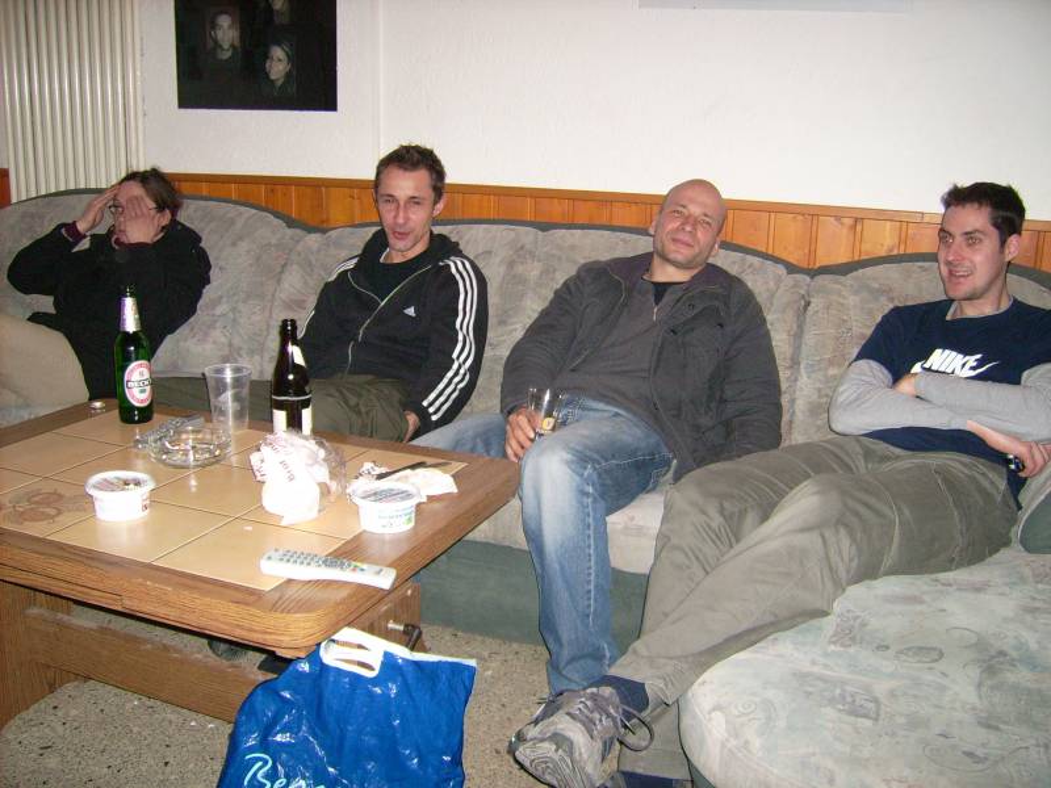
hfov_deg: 52.6
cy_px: 394
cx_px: 526
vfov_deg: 40.7
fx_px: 1063
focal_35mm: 35
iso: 100
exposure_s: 1/60
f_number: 2.8
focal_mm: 5.95
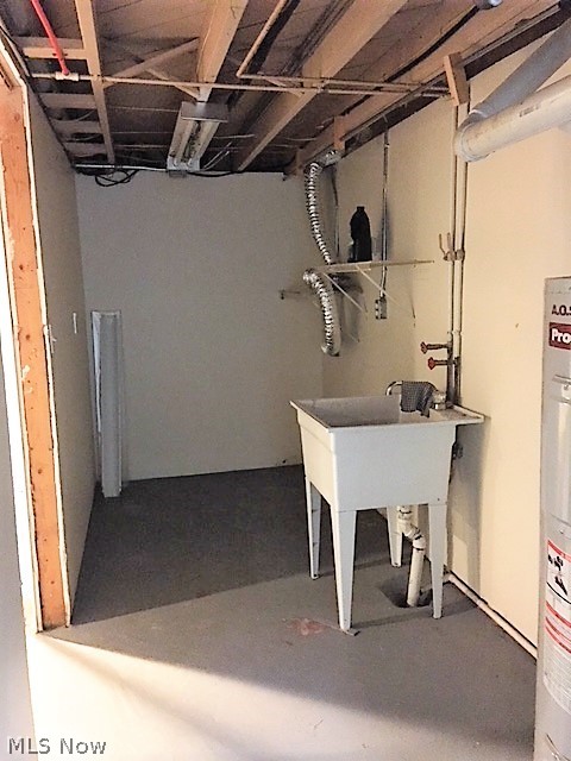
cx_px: 286
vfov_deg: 61.7
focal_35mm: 29
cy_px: 380
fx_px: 638
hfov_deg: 48.2
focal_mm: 4.15
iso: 400
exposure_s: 1/4
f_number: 2.2
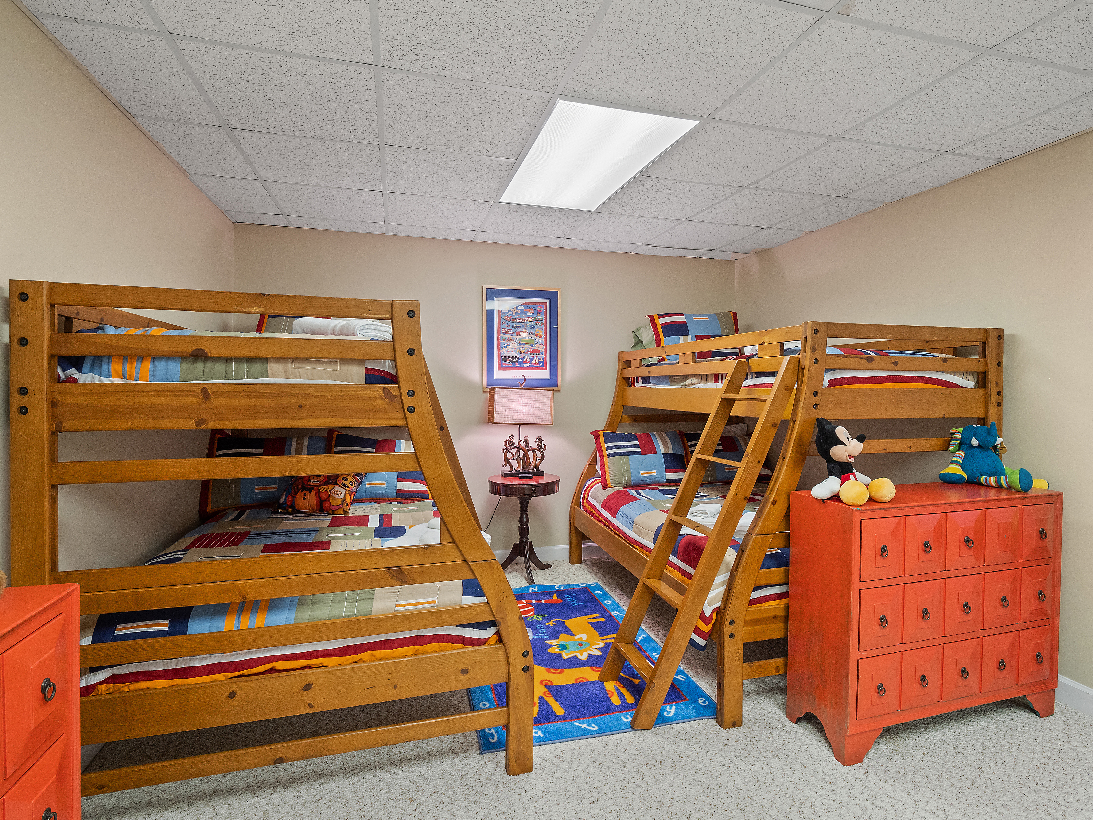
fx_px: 505
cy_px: 410
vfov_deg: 78.1
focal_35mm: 16
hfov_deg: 94.5
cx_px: 546
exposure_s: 1/13
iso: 400
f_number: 5.6
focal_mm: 8
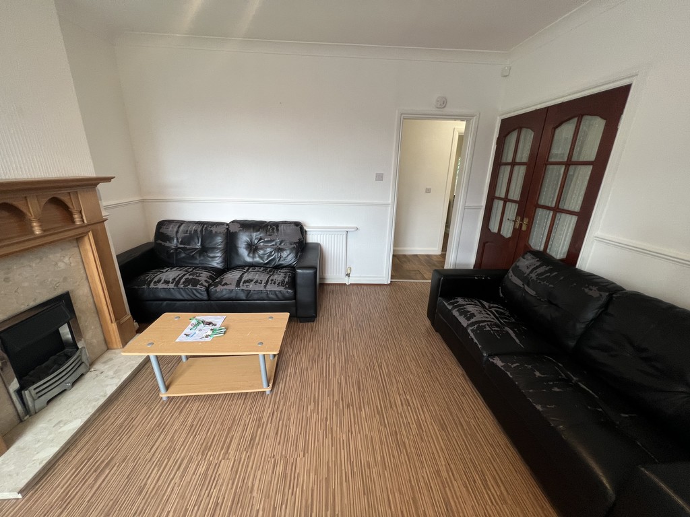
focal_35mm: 13
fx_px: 259
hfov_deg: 106.2
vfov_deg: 89.9
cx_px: 345
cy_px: 258
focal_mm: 1.57
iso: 125
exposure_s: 1/100
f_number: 1.8
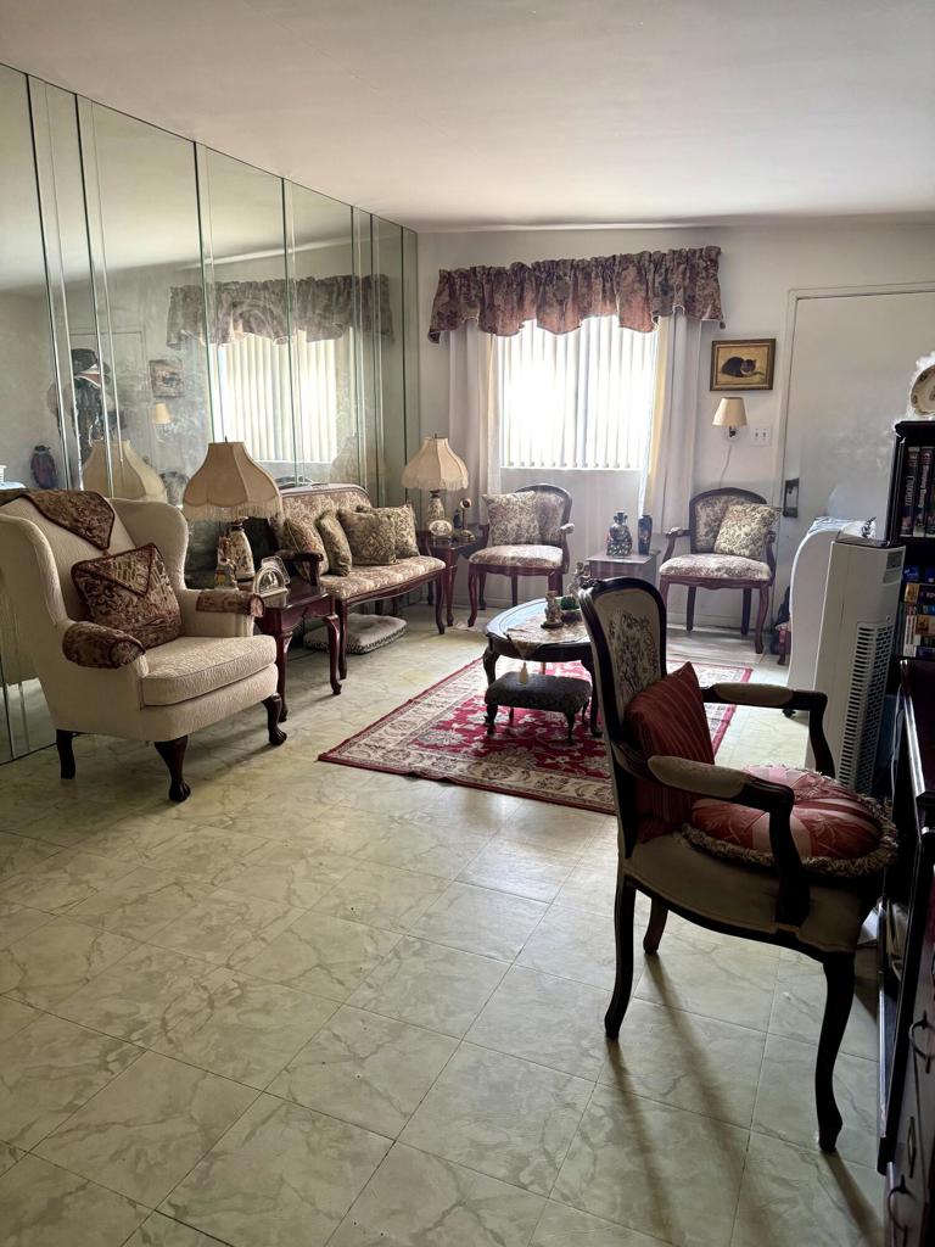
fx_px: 864
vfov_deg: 71.6
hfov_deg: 56.8
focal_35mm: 24
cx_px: 468
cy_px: 624
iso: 320
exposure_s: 1/60
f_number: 1.78
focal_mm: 6.76
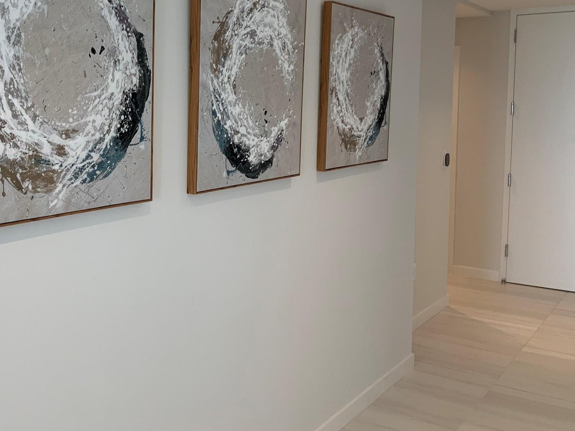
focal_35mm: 42
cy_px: 163
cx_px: 159
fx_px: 698
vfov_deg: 34.2
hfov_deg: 43.6
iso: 64
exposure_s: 1/120
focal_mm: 3
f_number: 1.8
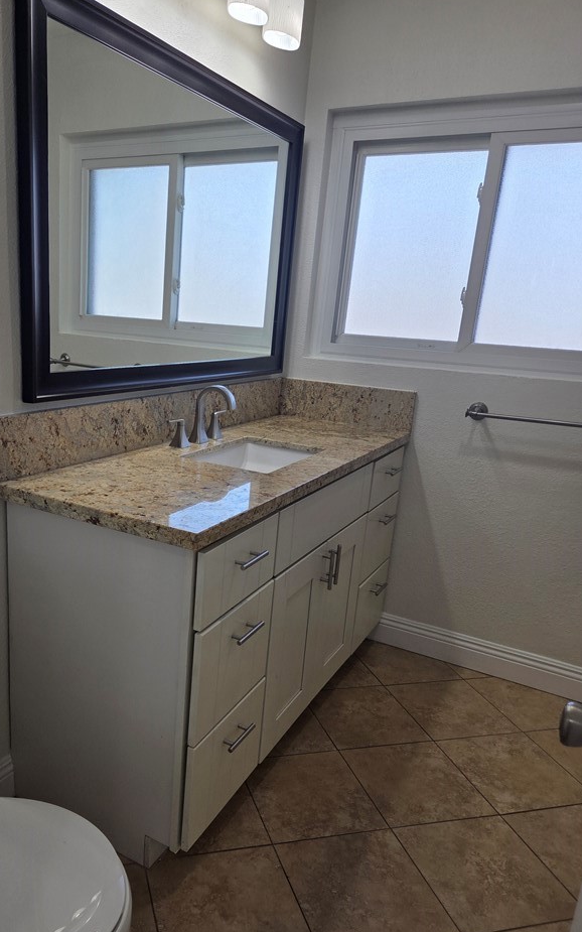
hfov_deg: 45.5
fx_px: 685
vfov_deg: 68.3
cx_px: 209
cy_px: 506
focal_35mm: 27
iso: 80
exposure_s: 1/542
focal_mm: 5.4
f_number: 1.8
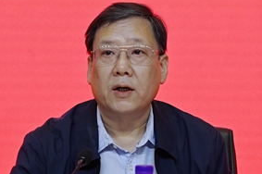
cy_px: 94
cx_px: 144
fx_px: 989
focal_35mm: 136
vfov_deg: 10.1
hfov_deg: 15.1
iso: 500
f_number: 4
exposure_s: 1/160
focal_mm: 55
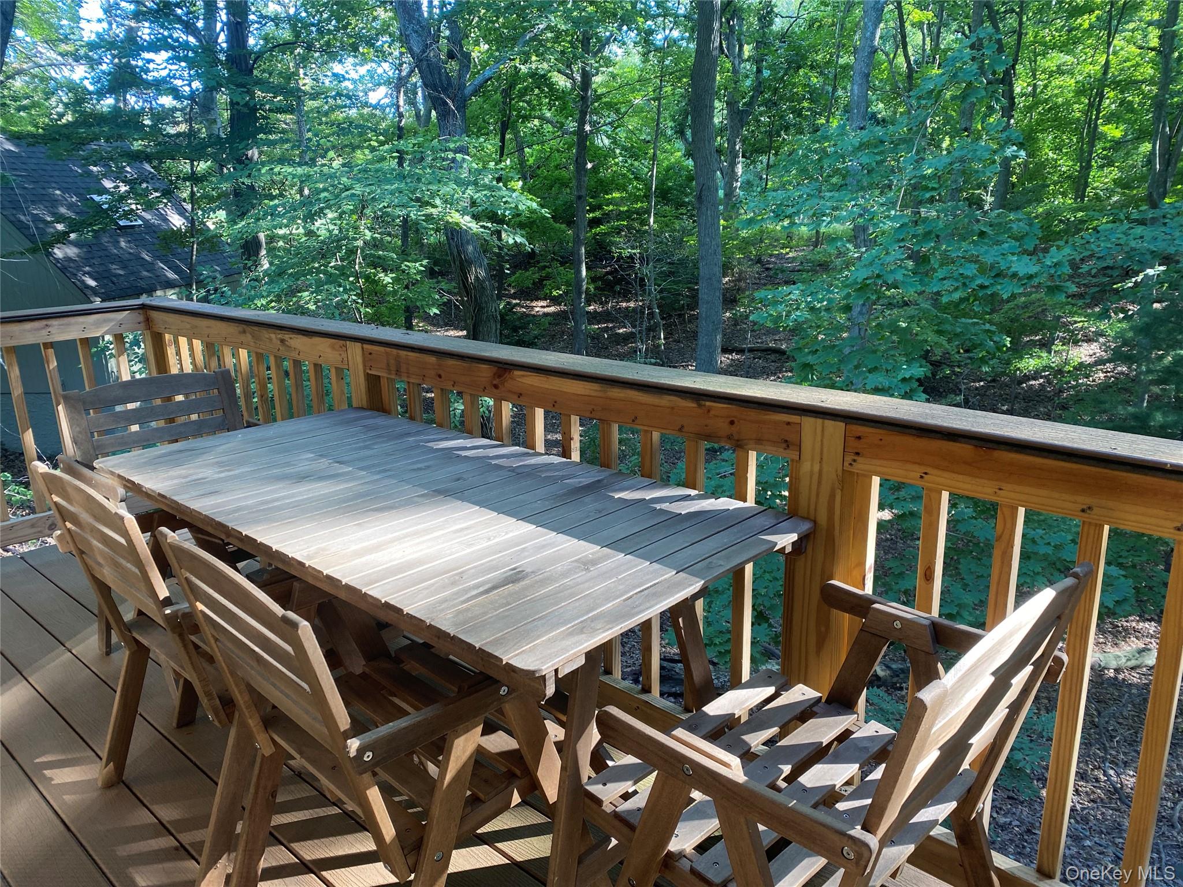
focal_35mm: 26
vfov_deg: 53.1
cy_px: 444
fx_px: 889
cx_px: 592
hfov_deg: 67.3
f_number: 1.8
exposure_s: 1/60
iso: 64
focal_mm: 4.25
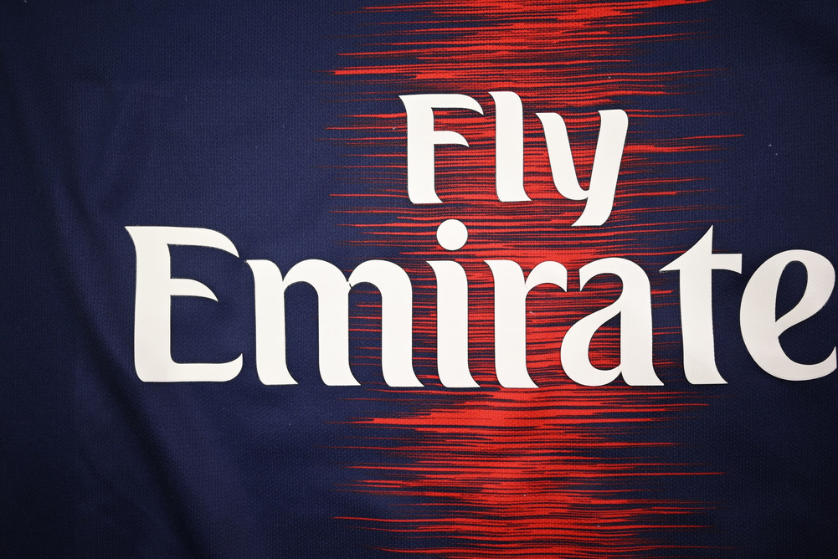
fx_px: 687
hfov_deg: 62.8
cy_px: 280
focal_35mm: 30
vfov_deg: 44.3
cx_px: 419
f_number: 4.8
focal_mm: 29.5
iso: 200
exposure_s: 1/90
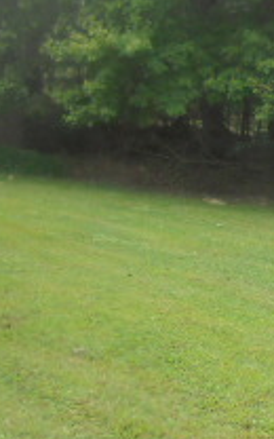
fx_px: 1016
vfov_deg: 24.3
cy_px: 266
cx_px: 337
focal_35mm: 85
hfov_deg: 14.8
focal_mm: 4.6
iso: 100
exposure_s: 1/200
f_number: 3.5
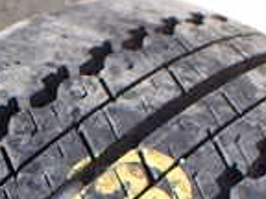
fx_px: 961
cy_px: 380
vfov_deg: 10.9
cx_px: -76
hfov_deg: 15.1
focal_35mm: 125
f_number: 3.2
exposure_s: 1/500
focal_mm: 5.4
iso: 100
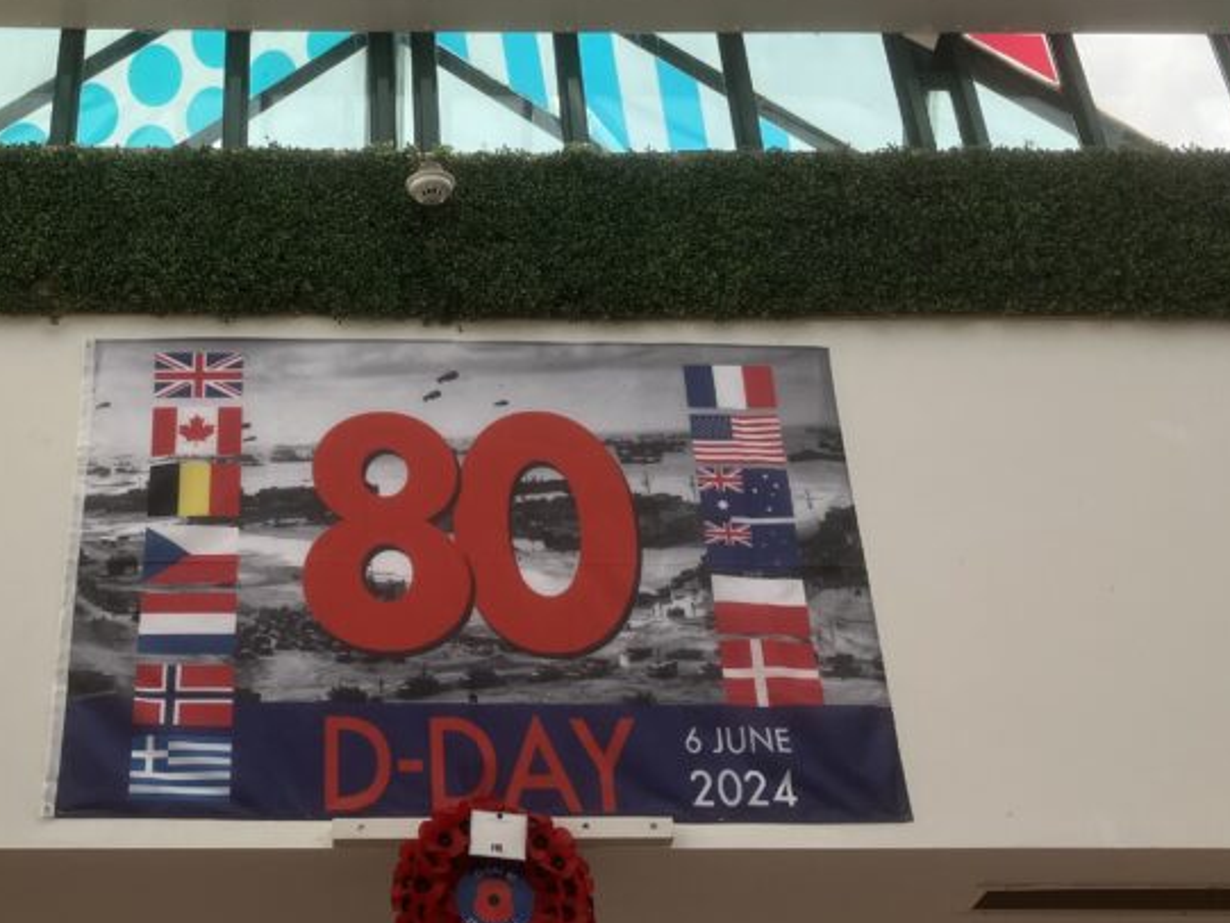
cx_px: 350
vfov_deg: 27.2
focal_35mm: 53
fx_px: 1884
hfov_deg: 35.6
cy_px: 239
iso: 32
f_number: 1.8
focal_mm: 3.99
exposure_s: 1/1215
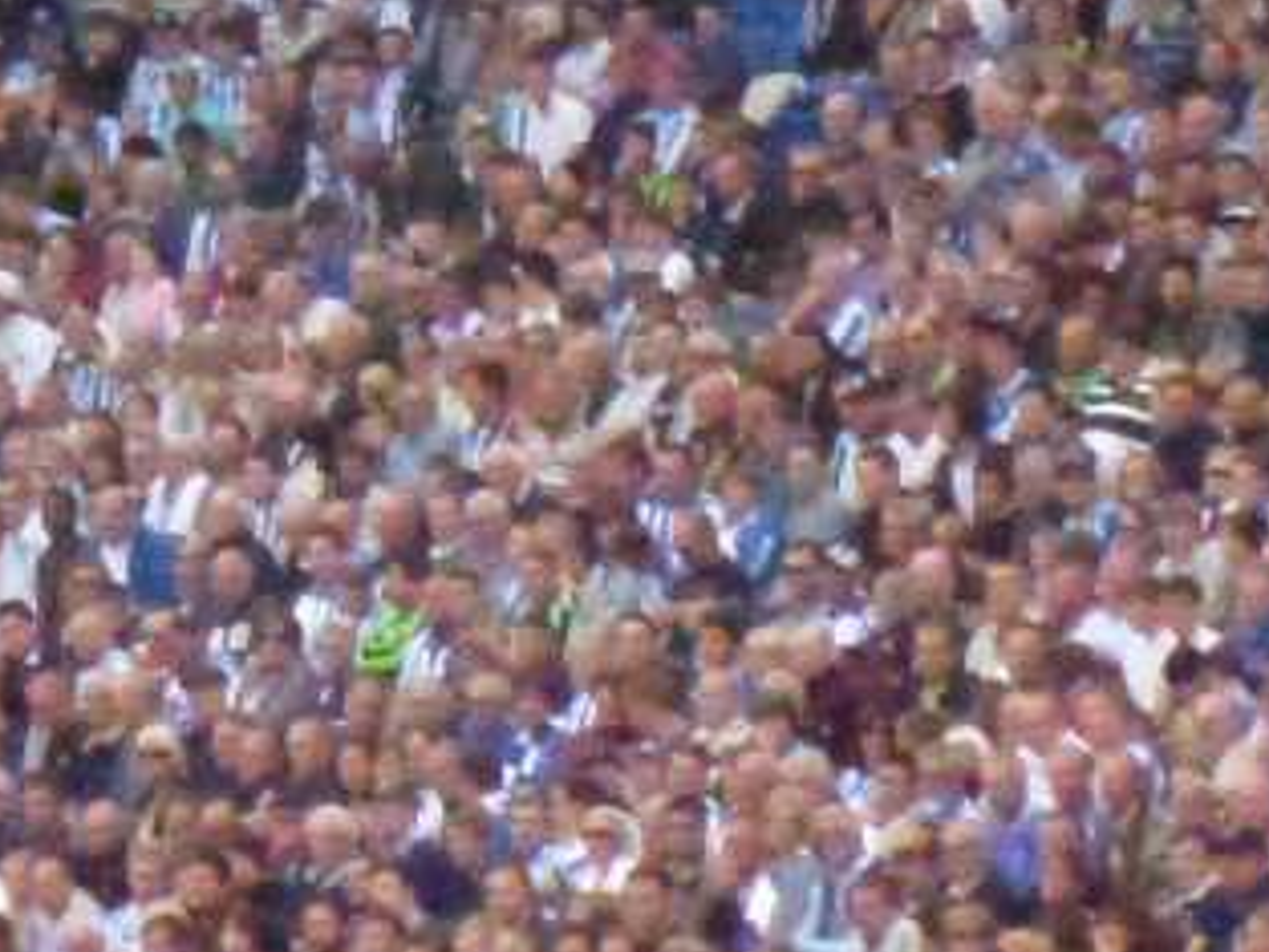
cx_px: -41
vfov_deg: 2.0
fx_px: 26625
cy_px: -636
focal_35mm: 726
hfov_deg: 2.7
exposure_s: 1/1000
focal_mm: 25.5
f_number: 5.3
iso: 1600
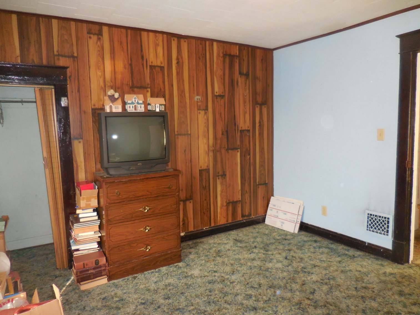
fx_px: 303
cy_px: 158
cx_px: 210
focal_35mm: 25
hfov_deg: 69.4
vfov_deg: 54.9
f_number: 3.3
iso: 500
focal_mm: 4.5
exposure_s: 1/25
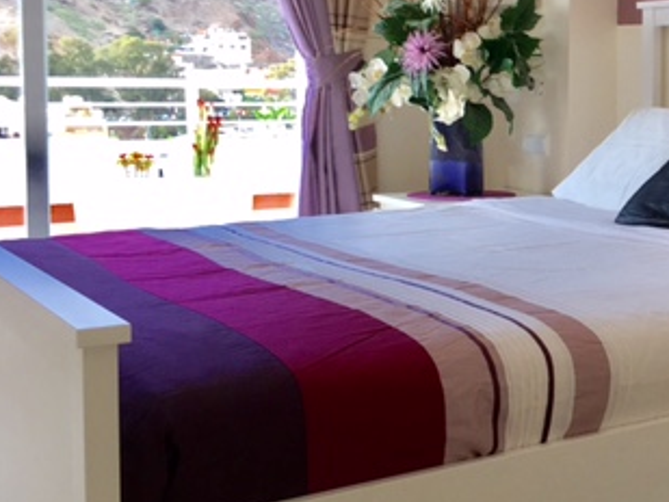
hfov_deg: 29.8
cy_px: 167
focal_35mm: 60
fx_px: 1160
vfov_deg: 24.3
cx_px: 684
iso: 32
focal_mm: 4.15
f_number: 2.2
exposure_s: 1/100
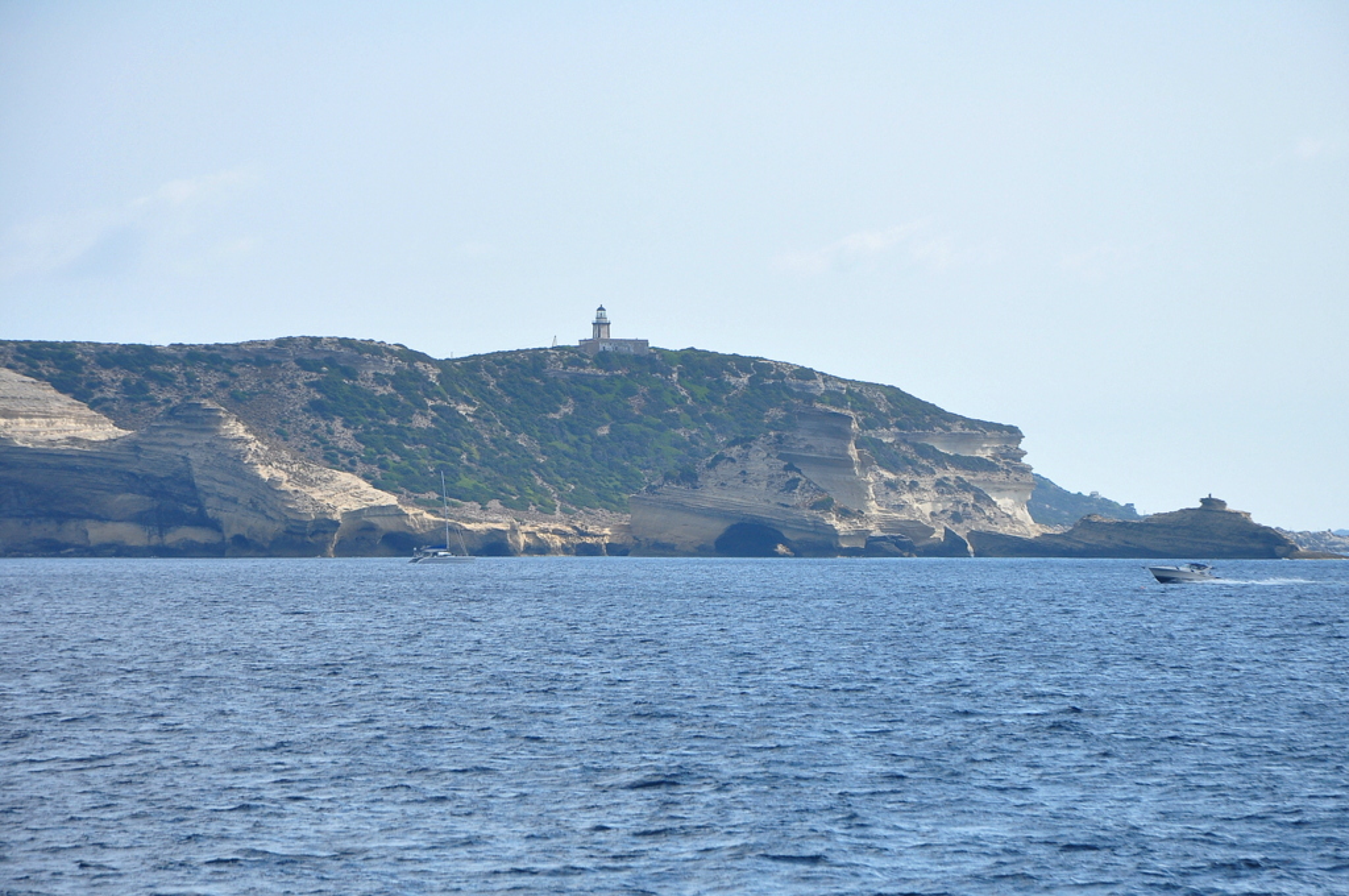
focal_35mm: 158
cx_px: 674
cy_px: 448
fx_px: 5894
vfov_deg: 8.7
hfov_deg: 13.1
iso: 400
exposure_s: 1/1250
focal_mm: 105
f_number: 9
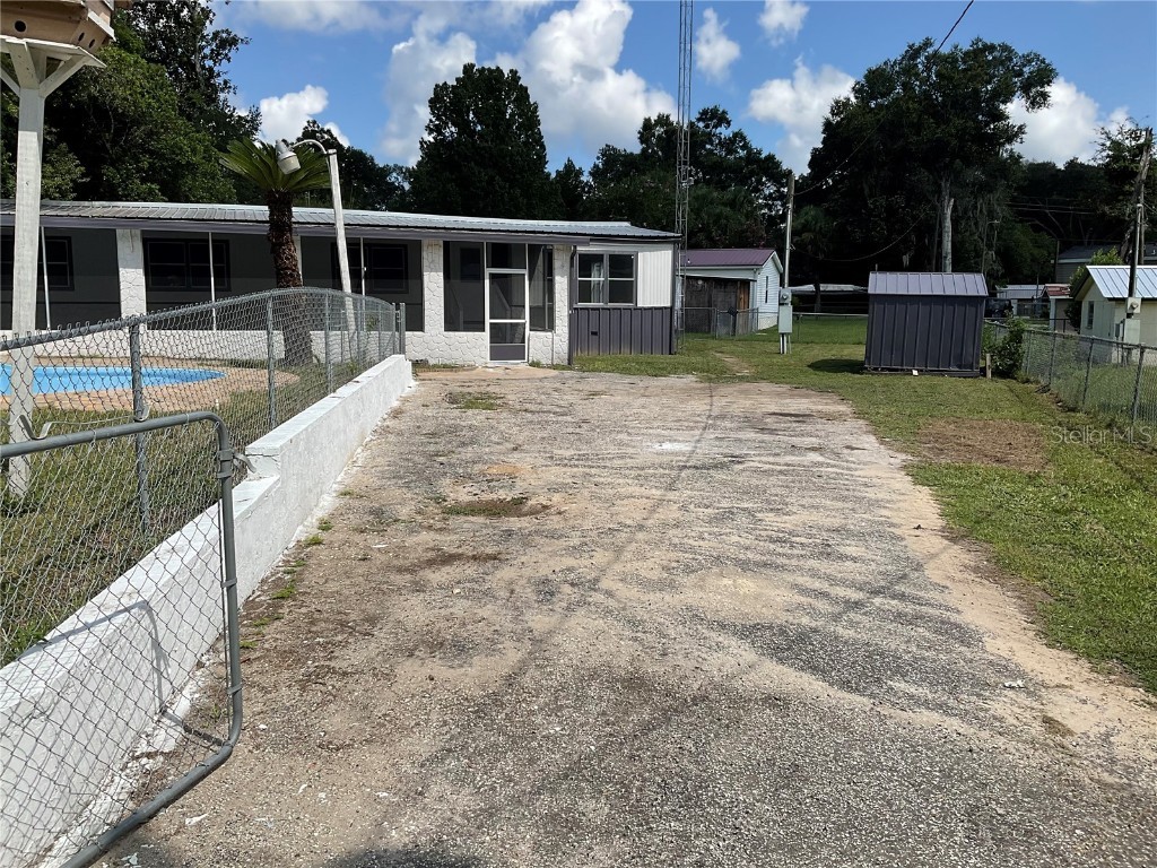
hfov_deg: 61.7
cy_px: 434
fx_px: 969
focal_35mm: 29
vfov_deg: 48.2
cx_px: 578
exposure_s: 1/2801
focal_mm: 3
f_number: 1.8
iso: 16
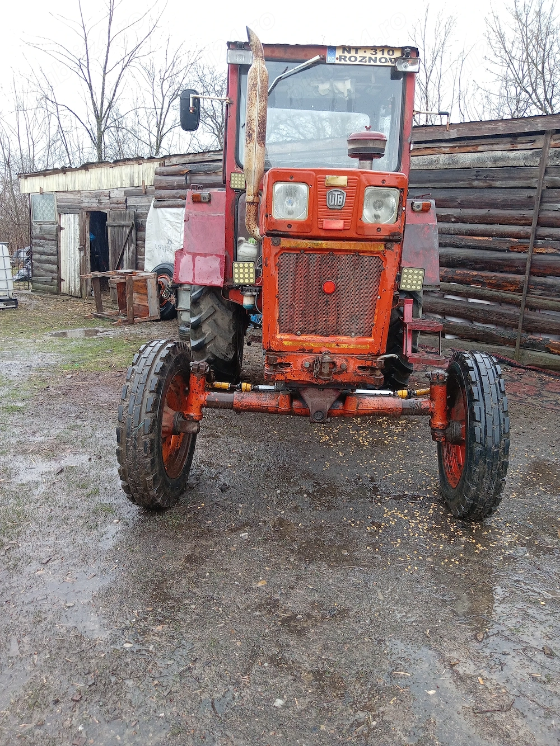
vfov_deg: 65.3
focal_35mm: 27
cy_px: 373
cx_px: 280
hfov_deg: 51.3
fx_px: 583
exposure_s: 1/100
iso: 160
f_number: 1.8
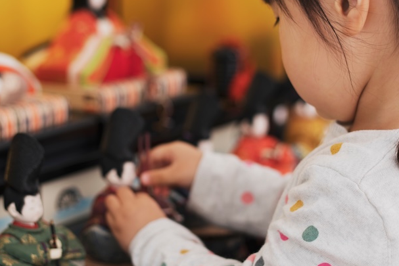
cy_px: 93
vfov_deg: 15.9
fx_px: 953
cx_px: 131
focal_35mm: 86
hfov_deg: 23.5
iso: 100
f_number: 2.8
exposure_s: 1/125
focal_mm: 58
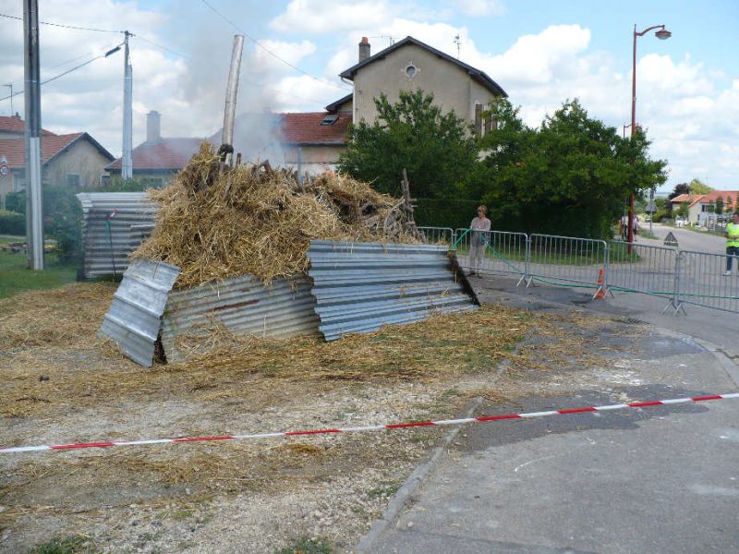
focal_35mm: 37
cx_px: 370
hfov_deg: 50.1
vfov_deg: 38.7
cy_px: 277
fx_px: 790
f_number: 2.8
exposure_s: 1/1000
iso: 100
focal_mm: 6.1
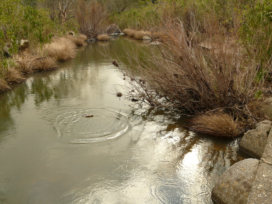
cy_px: 102
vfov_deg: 42.9
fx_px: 259
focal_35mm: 33
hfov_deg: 55.4
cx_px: 136
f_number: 4.5
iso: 100
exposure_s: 1/125
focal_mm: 5.5
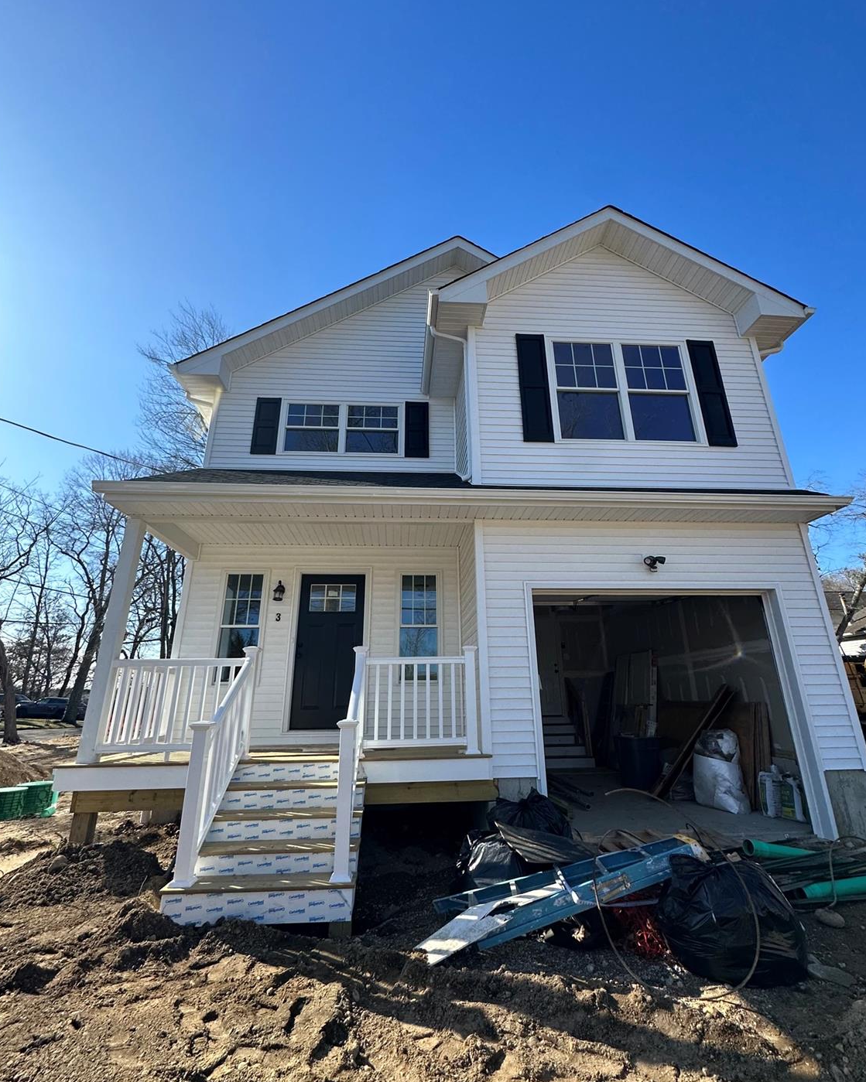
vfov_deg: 96.7
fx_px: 481
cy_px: 505
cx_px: 436
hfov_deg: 84.0
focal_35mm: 15
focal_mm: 2.22
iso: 40
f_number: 2.2
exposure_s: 1/932
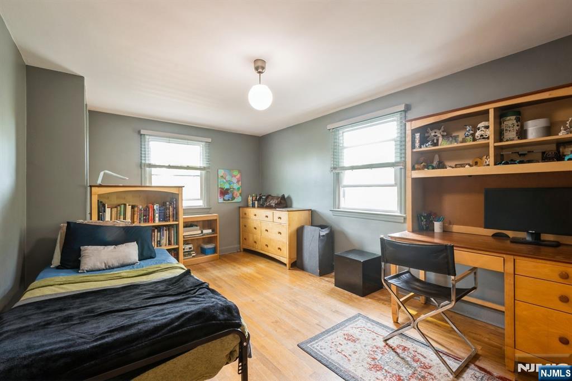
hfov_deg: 100.4
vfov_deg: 77.3
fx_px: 238
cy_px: 190
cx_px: 286
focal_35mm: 15
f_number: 11
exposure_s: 2.5
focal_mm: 10
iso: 100
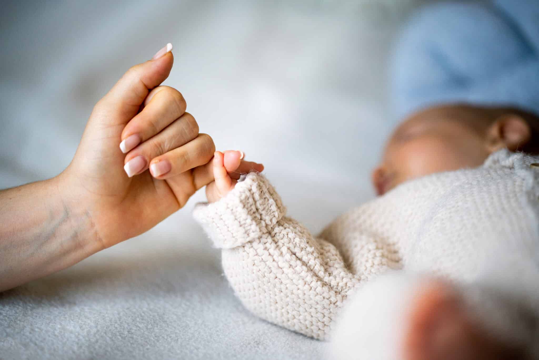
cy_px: 180
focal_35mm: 85
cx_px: 270
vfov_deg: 16.1
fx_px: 1273
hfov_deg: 23.9
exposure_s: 1/1000
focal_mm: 85
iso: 640
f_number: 1.8
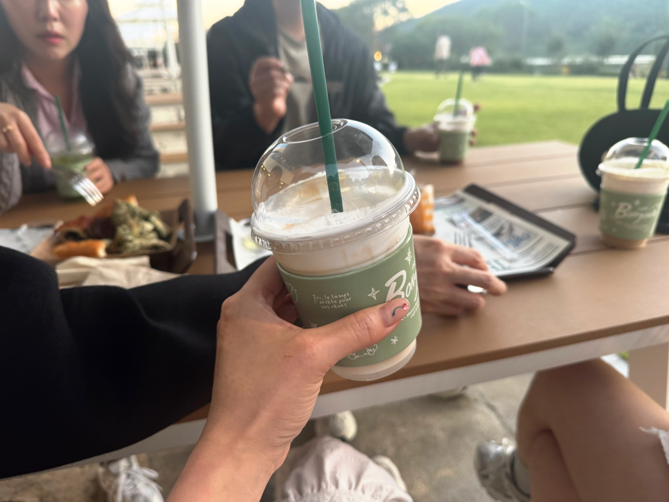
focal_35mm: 24
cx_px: 334
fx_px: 464
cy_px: 251
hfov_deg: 71.6
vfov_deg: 56.8
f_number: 1.78
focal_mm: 6.76
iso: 64
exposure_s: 1/120
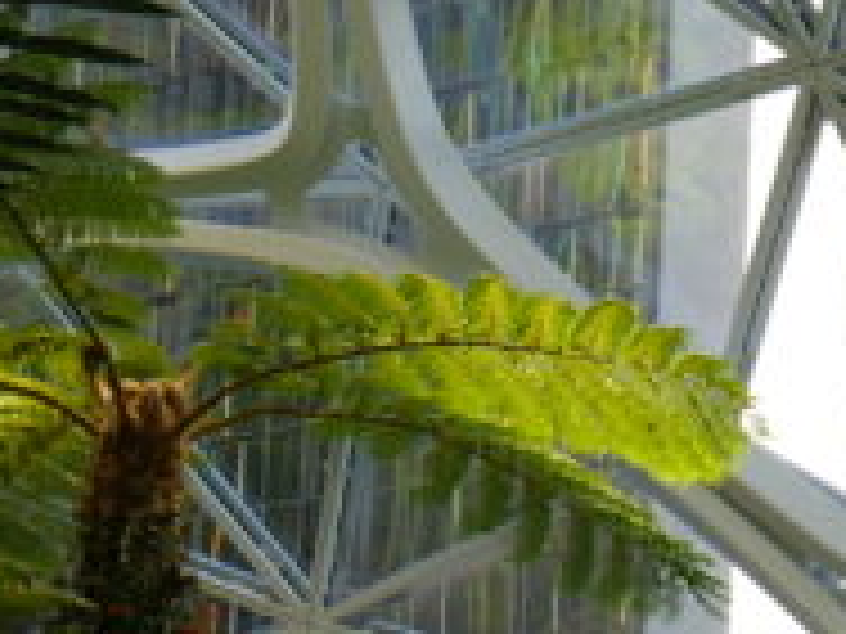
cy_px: 929
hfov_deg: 14.6
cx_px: 1530
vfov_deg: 12.0
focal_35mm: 118
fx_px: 2884
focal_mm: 14
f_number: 3.5
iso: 200
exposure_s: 1/125
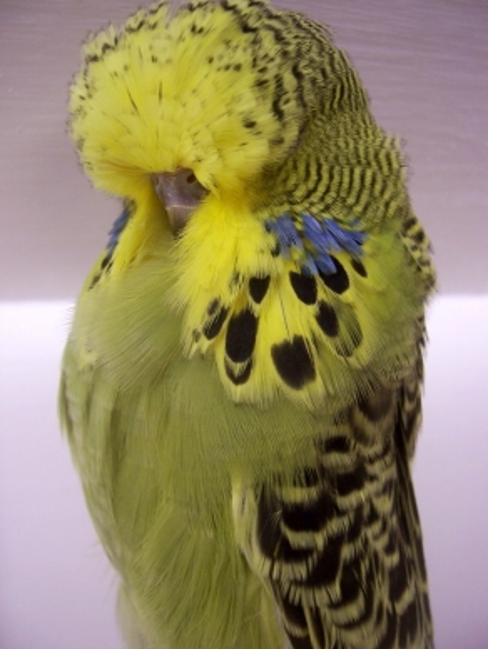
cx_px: 244
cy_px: 319
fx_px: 695
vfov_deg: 50.1
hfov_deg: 38.7
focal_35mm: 37
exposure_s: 1/30
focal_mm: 6
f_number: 3
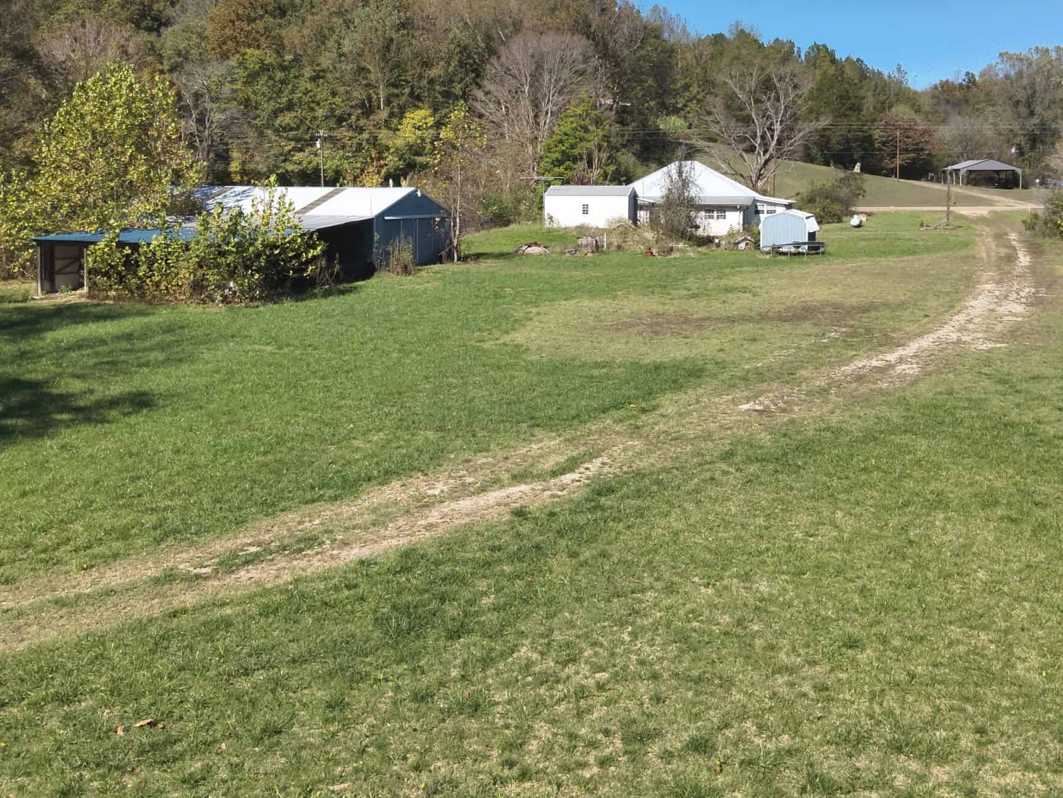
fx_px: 1075
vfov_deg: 40.0
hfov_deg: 52.6
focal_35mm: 35
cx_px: 565
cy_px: 237
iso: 100
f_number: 2.8
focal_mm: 4.4
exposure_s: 1/1000
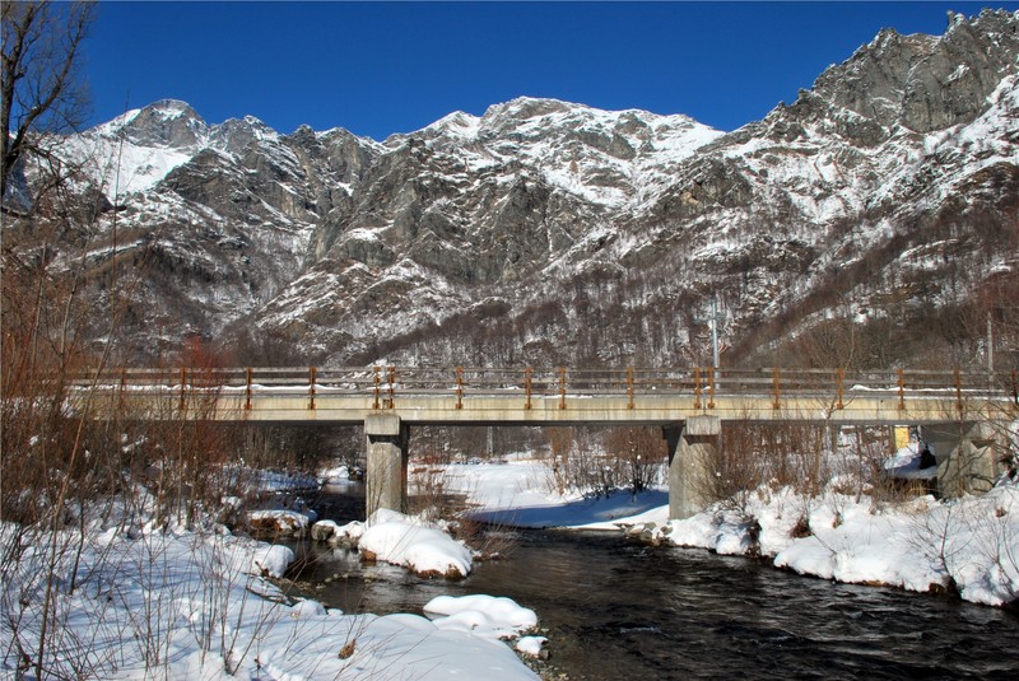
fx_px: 765
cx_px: 510
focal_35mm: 27
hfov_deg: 67.3
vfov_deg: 48.0
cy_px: 340
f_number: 16
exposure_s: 1/160
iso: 200
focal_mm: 18
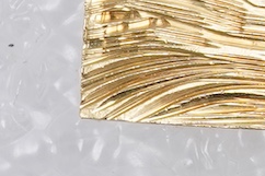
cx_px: 792
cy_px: -96
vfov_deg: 4.1
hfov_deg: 5.7
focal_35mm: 335
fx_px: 2464
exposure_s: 1/125
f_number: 18
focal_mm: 30
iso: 400
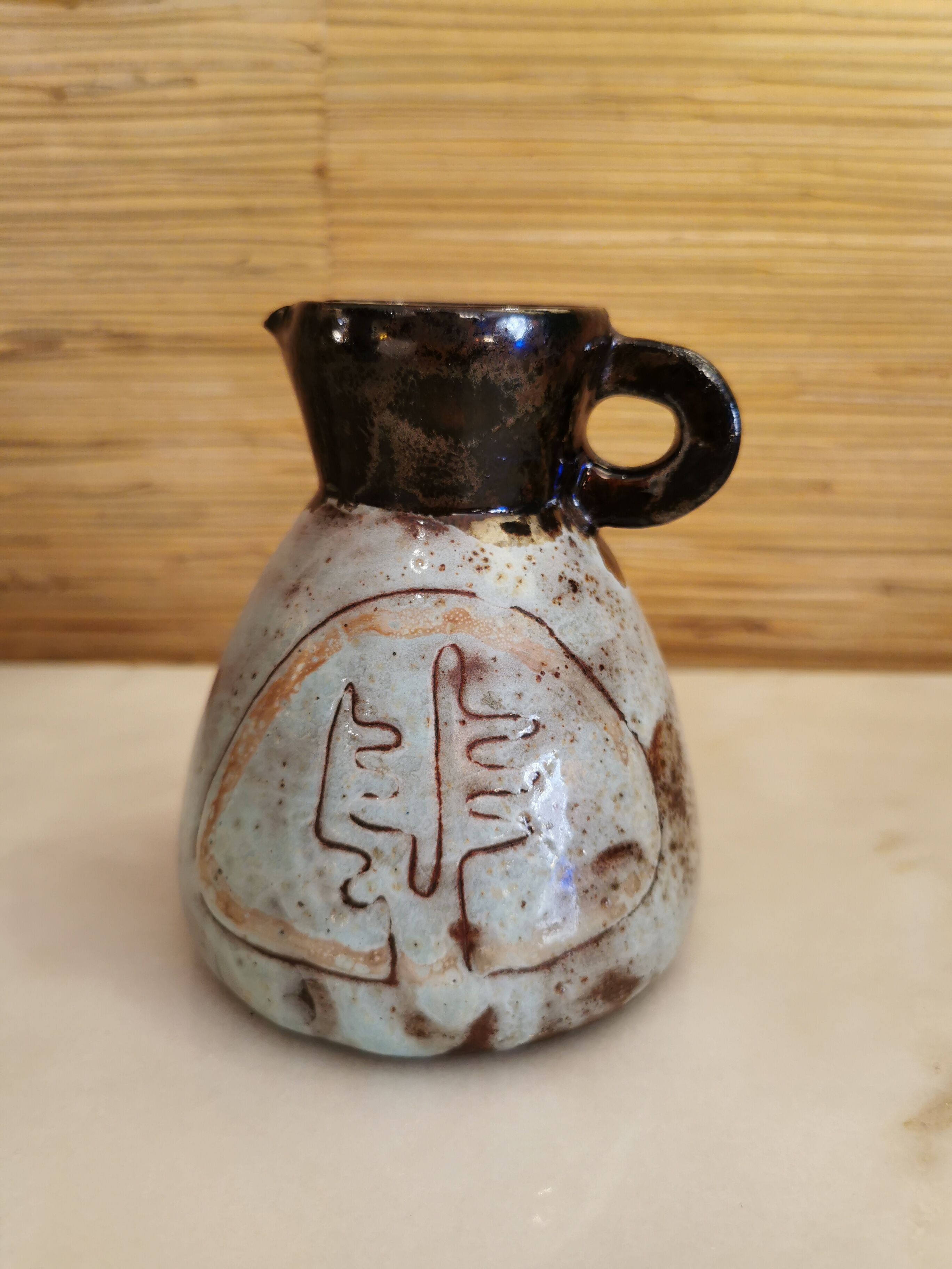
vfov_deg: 65.3
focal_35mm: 27
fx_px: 990
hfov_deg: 51.4
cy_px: 634
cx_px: 476
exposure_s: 1/50
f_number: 1.6
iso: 100
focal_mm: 5.56
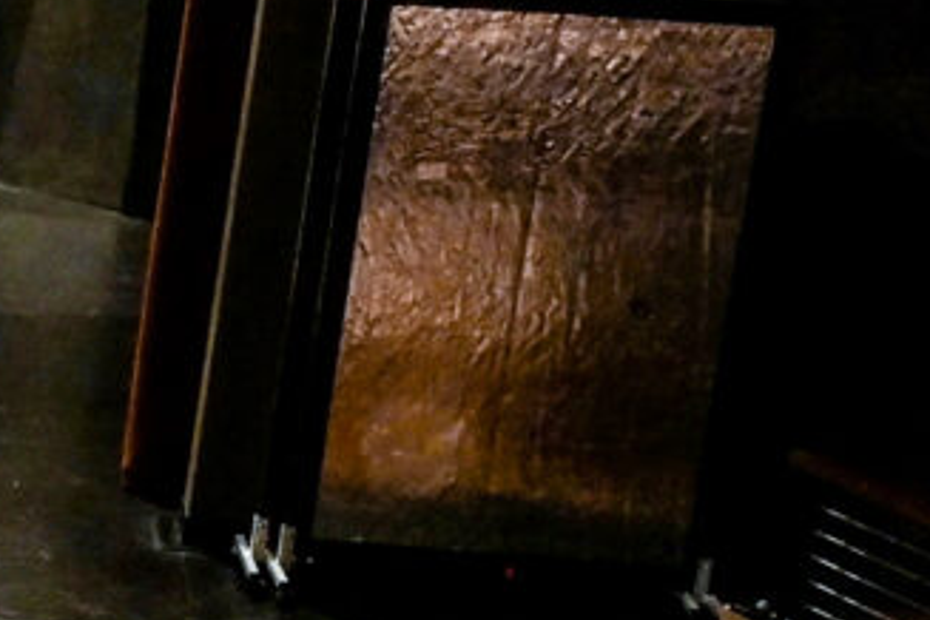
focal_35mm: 227
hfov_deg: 7.5
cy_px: 693
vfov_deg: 6.0
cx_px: -2204
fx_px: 5864
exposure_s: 1/80
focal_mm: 29
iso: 4000
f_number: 2.8
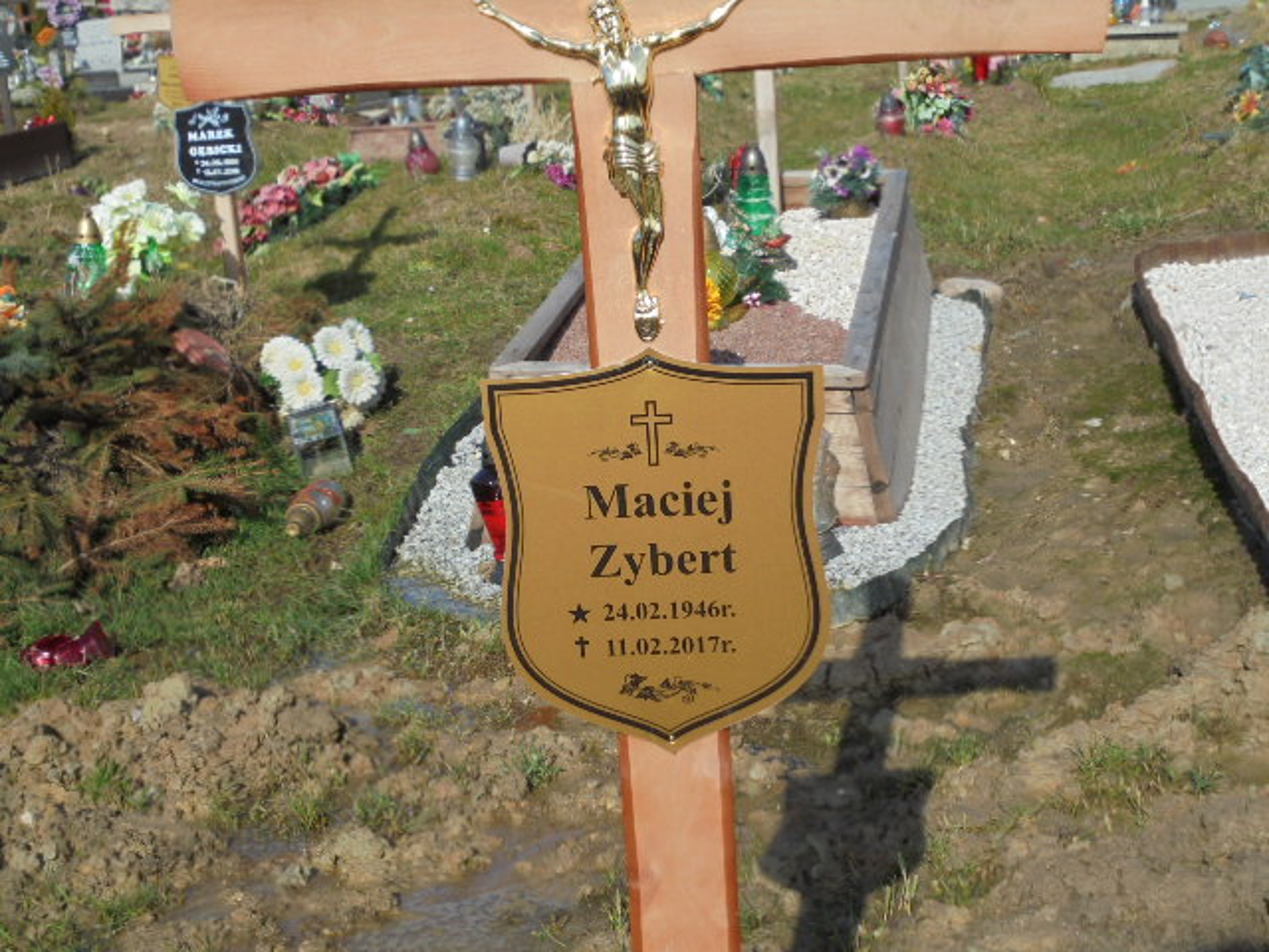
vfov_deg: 29.7
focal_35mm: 49
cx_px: 634
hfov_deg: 38.9
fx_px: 1796
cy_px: 476
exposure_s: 1/1000
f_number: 4.8
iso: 100
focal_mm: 8.9
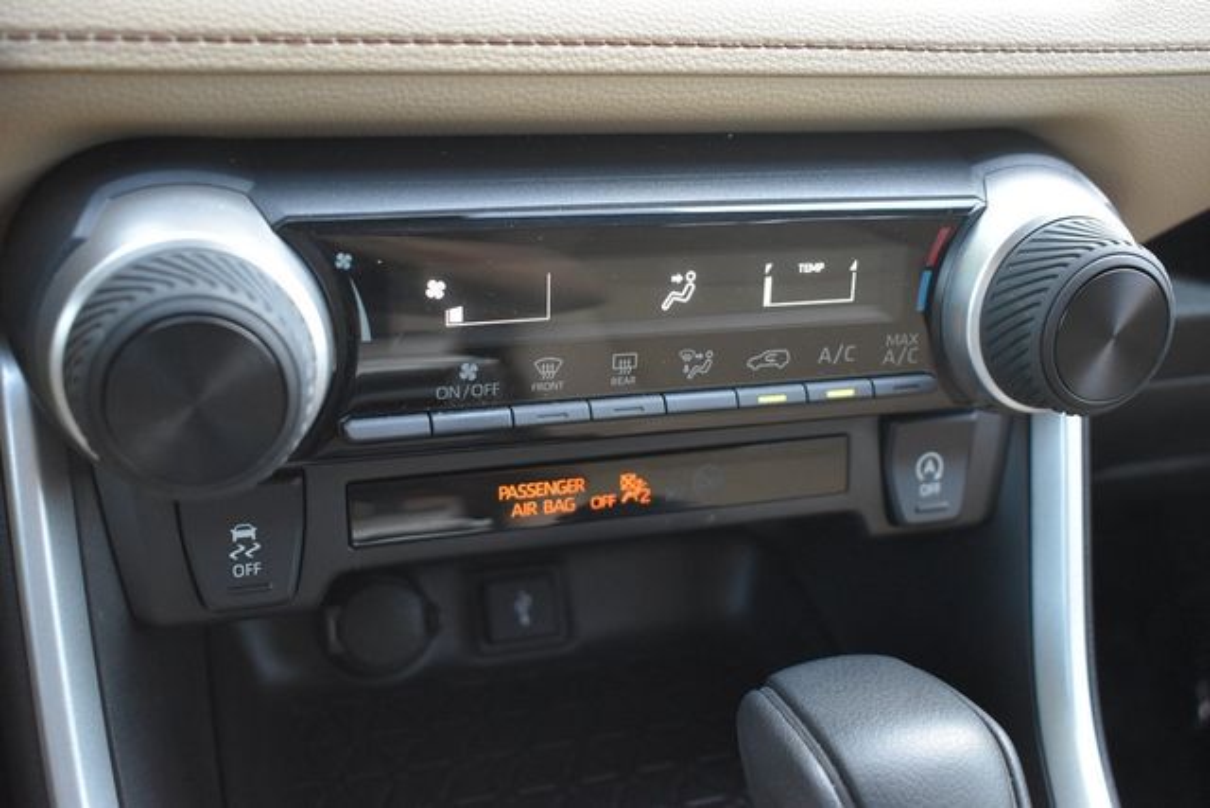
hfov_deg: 49.5
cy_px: 404
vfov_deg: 34.2
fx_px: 1311
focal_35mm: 39
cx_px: 605
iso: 2200
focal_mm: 26
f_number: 4
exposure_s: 1/125
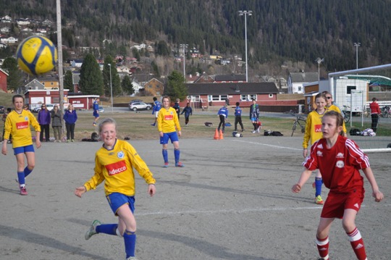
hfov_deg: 28.1
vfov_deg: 18.9
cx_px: 196
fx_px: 781
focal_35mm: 72
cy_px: 130
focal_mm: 48
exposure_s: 1/1000
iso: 500
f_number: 5.3
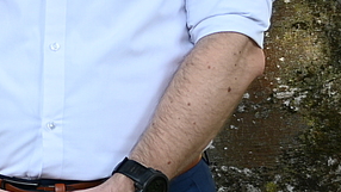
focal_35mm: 250
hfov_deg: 7.8
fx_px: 2260
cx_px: -583
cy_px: 13
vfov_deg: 4.9
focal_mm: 29
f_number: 4
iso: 100
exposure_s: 1/60
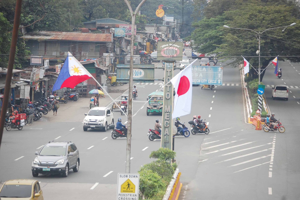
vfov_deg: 9.1
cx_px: 150
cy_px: 100
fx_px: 1249
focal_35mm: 150
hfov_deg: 13.7
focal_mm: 100
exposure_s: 1/500
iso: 200
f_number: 5.6
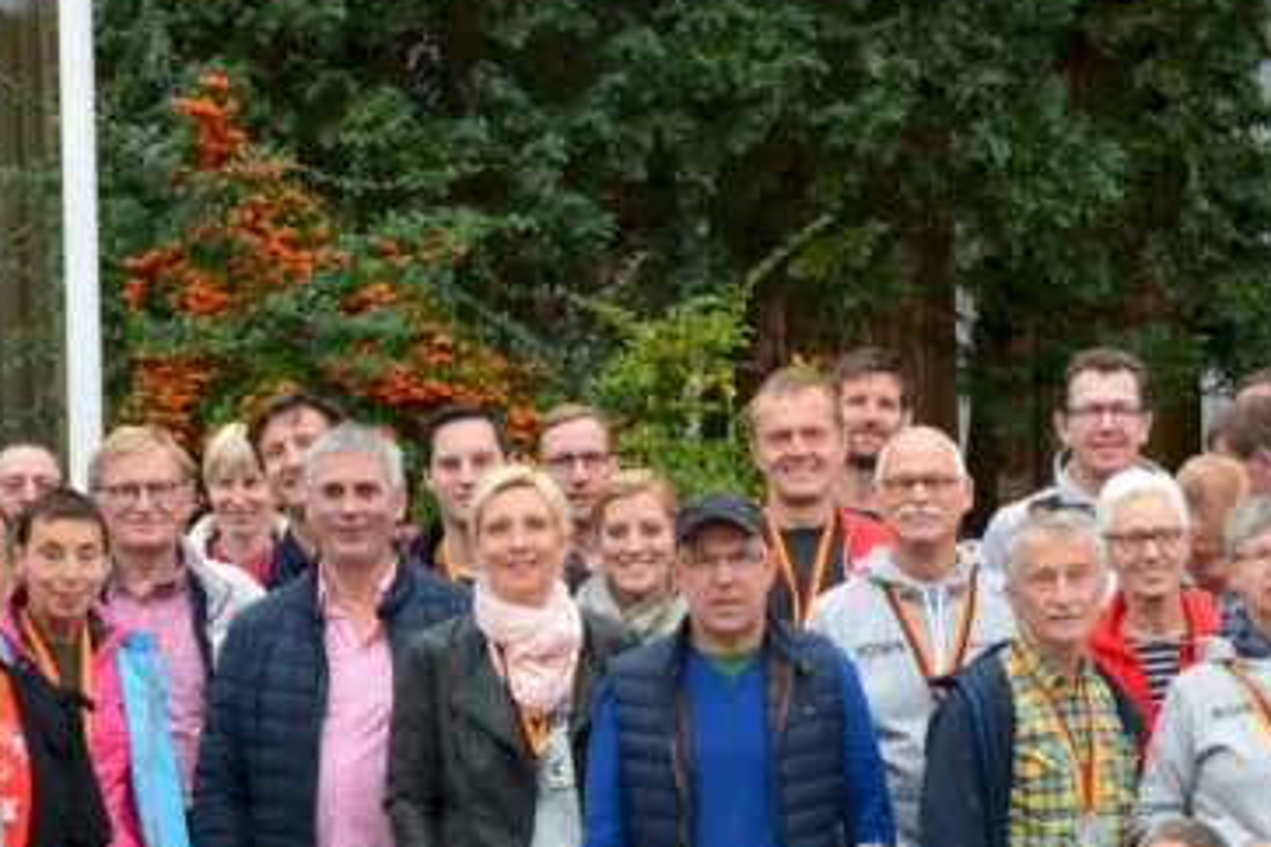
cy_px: 695
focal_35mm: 144
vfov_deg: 9.5
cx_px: 1180
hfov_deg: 14.1
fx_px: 5084
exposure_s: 1/60
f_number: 8
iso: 500
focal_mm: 34
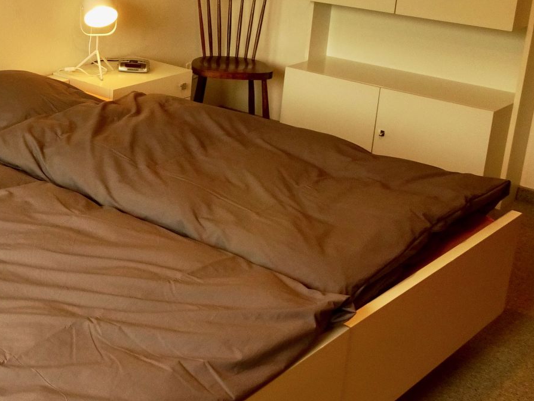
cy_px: 104
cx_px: 22
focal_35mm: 55
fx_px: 848
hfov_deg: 32.6
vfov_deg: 26.2
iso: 100
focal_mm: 4.1
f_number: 3.5
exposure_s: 1/30
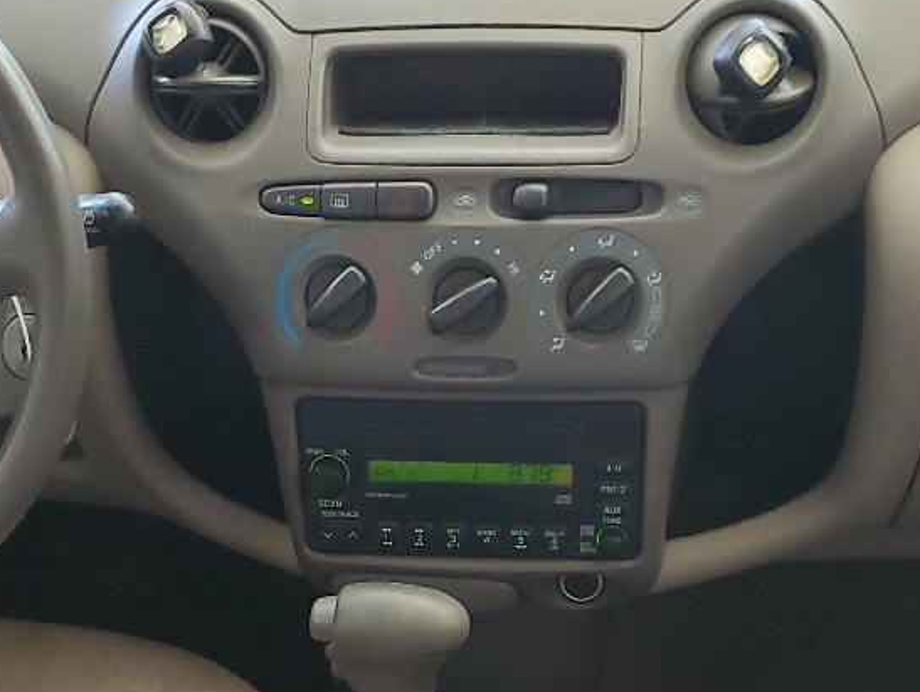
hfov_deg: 25.6
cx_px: 419
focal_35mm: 76
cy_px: 690
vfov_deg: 18.9
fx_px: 2021
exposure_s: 1/60.2
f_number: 1.5
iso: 202
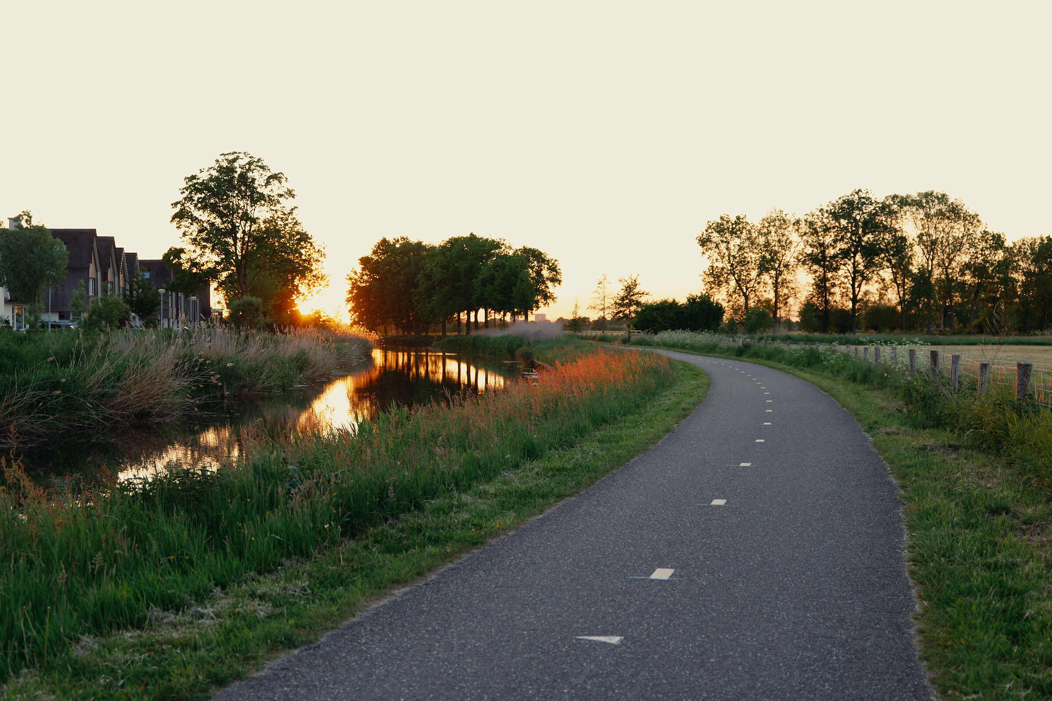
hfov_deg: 45.4
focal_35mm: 43
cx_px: 526
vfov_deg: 31.2
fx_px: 1256
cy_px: 350
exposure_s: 1/125
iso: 125
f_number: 2.8
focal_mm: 43
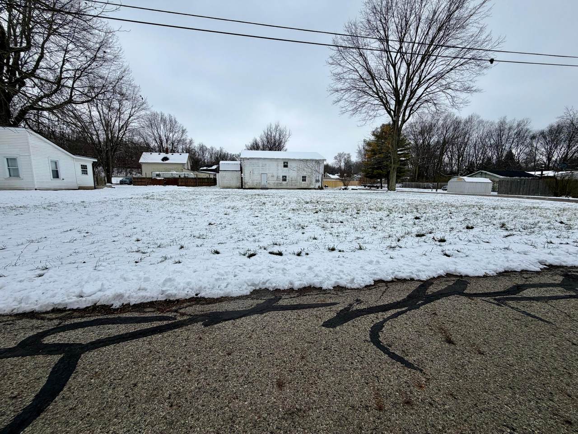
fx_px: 234
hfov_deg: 102.1
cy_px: 217
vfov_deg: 85.7
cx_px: 289
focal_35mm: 14
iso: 32
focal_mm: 2.22
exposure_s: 1/770
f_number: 2.2
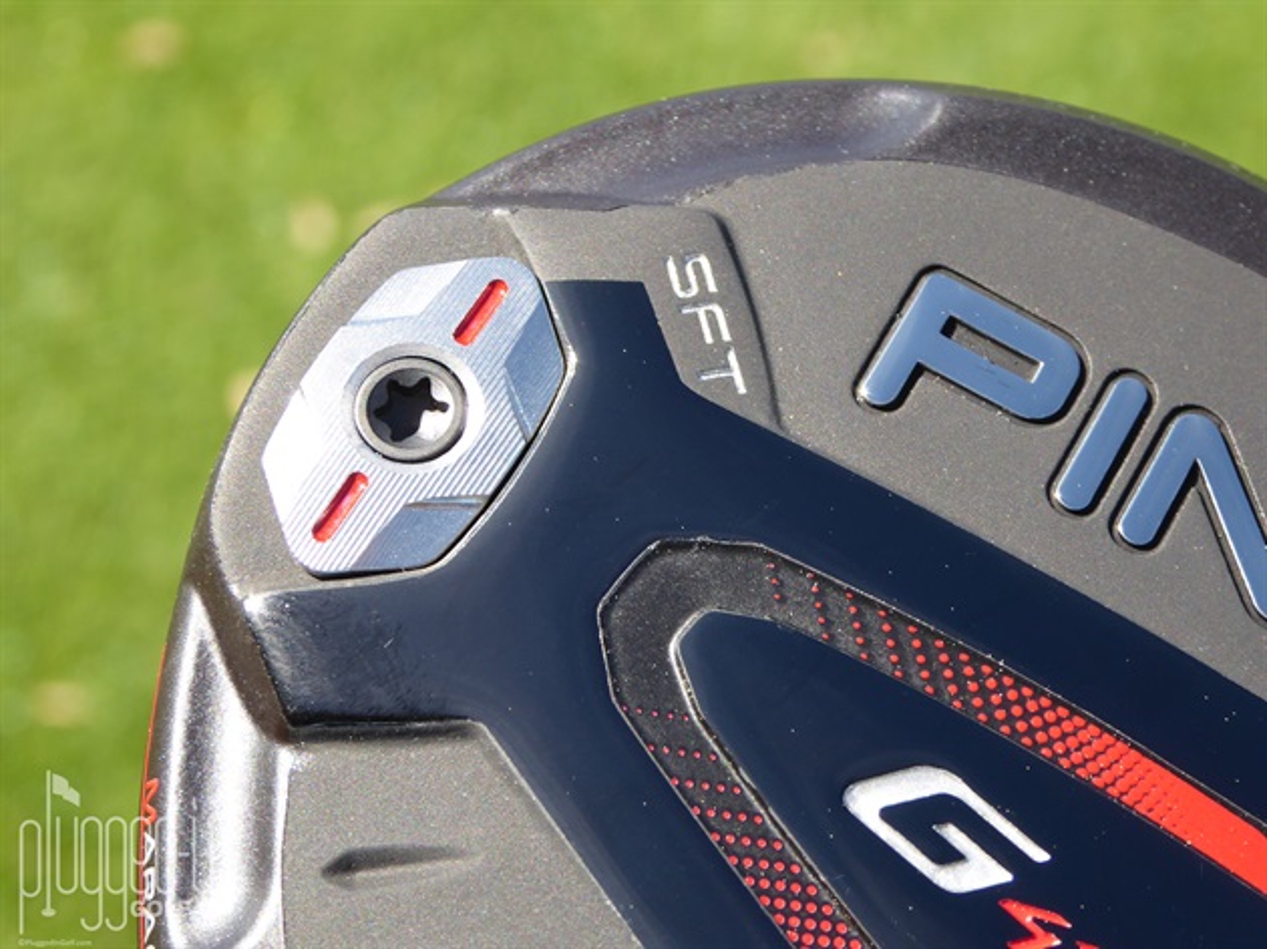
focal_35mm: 107
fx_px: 3915
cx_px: 634
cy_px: 474
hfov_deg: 18.4
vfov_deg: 13.8
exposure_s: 1/160
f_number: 5
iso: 80
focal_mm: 17.5
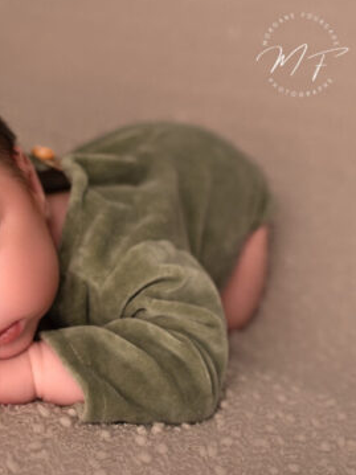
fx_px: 823
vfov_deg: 32.2
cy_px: 232
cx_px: 30
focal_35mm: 60
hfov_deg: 23.7
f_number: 4
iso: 100
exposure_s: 1/160
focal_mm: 35
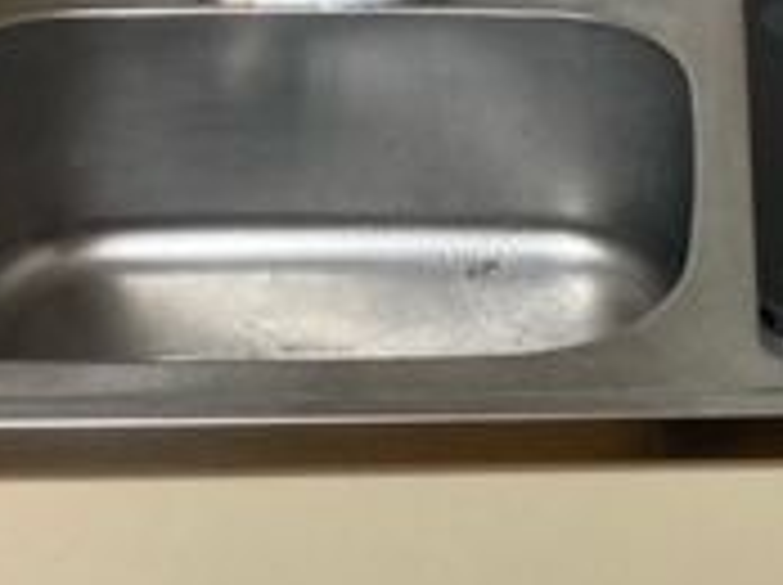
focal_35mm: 103
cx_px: 738
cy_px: 526
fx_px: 2327
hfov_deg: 18.7
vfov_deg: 14.2
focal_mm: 3.99
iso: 250
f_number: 1.8
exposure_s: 1/50
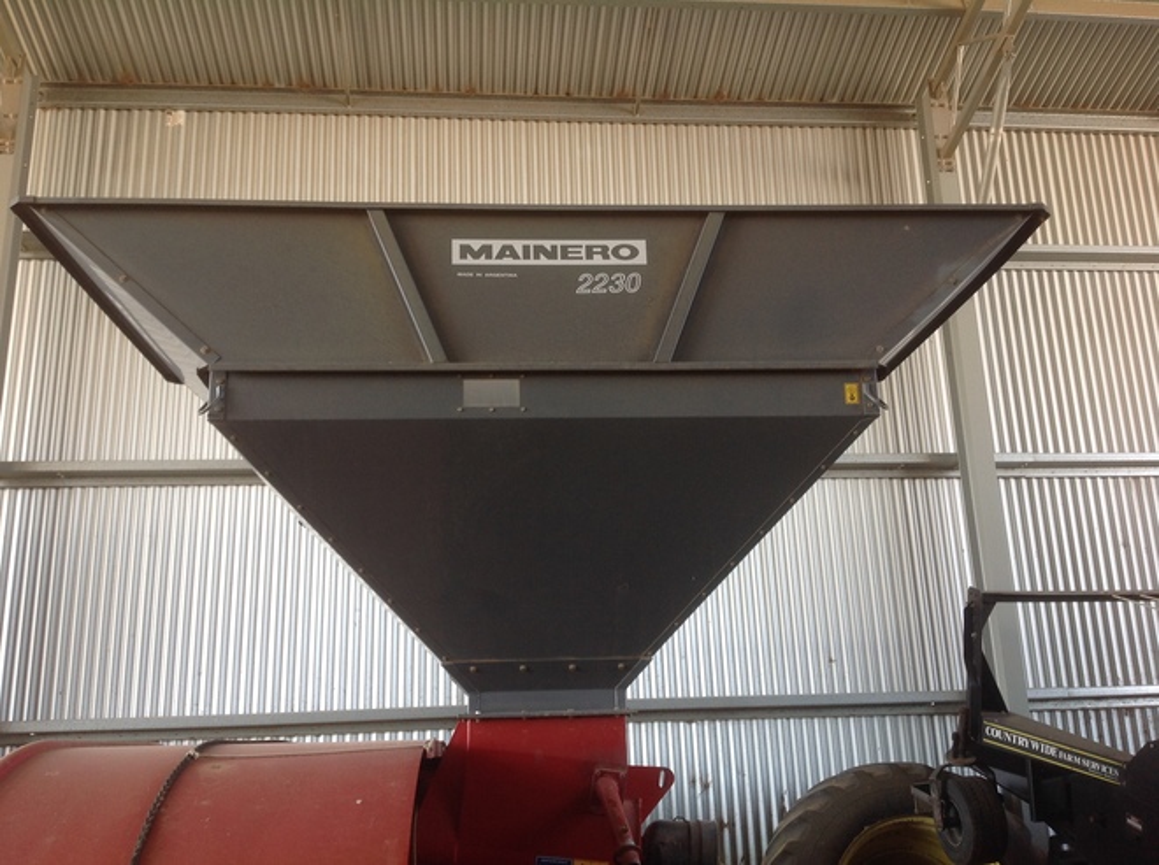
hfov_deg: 52.7
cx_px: 580
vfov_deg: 40.6
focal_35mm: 35
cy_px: 432
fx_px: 1170
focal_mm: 4.28
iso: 64
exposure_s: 1/60
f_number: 2.4
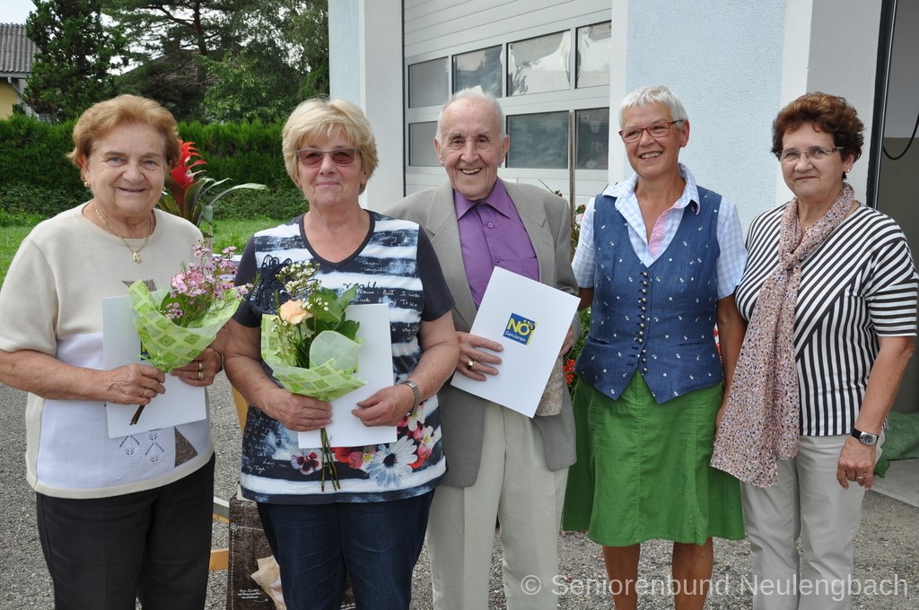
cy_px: 305
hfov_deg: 46.5
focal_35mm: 42
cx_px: 460
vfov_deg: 31.8
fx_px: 1071
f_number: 7.1
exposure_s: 1/200
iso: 200
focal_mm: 28
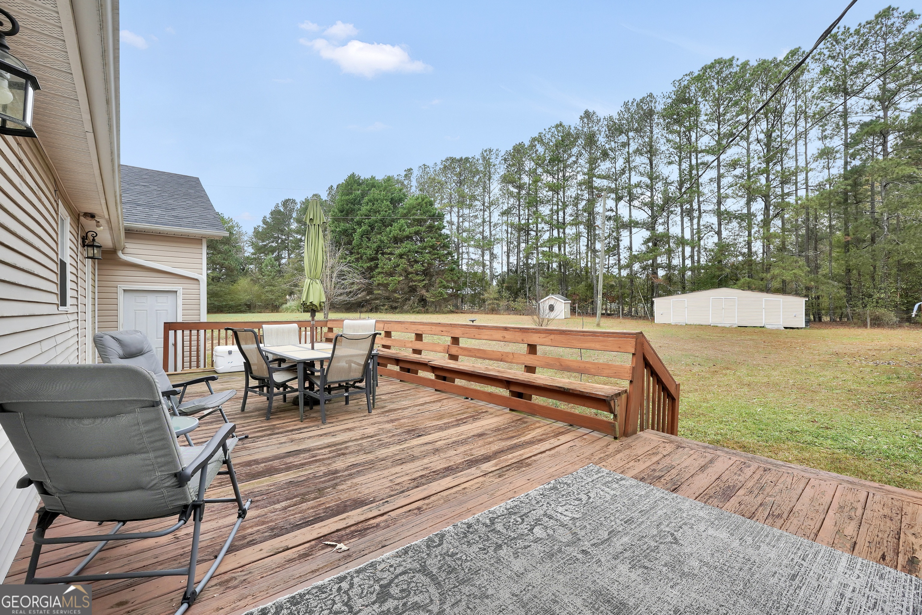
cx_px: 461
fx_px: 384
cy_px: 308
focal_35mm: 15
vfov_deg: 77.3
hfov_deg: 100.4
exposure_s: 1/125
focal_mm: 10
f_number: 5.6
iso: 100
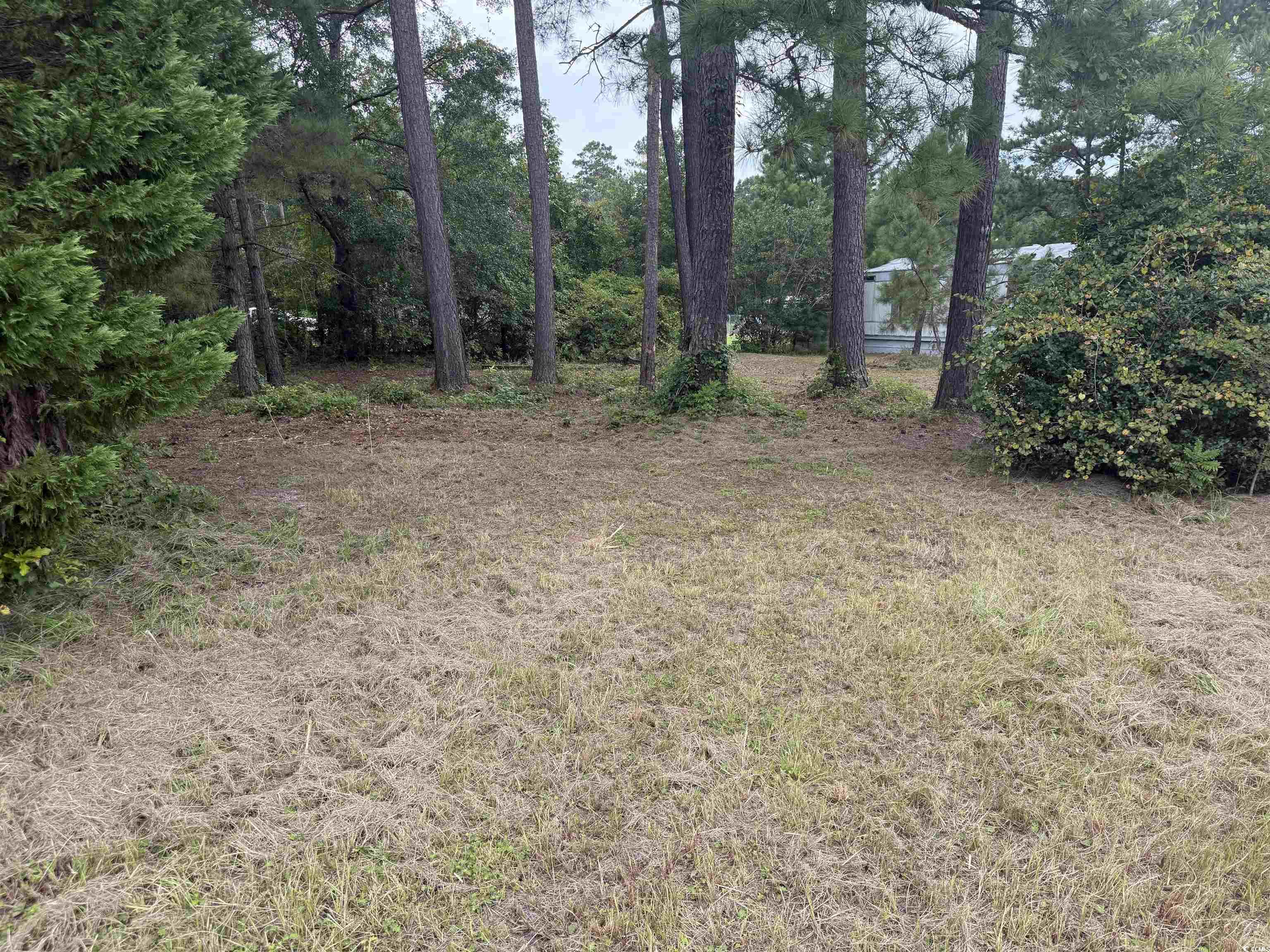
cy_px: 476
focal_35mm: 24
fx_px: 881
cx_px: 635
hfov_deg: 71.6
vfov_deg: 56.8
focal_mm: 6.76
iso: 100
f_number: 1.78
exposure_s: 1/898
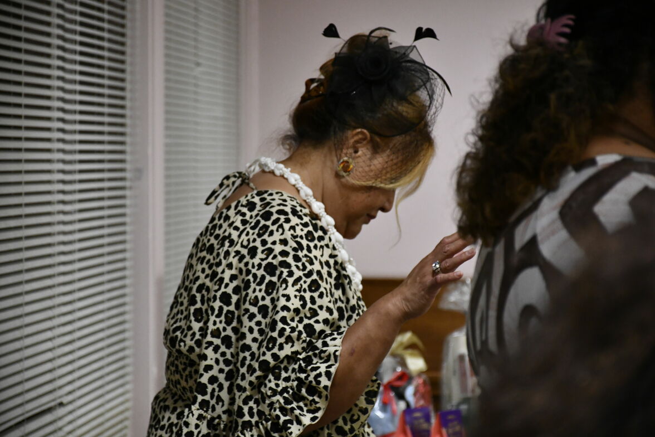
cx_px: 328
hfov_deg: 12.2
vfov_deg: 8.2
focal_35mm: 168
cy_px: 218
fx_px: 3056
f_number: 5.6
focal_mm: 112
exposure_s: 1/80
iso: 3200
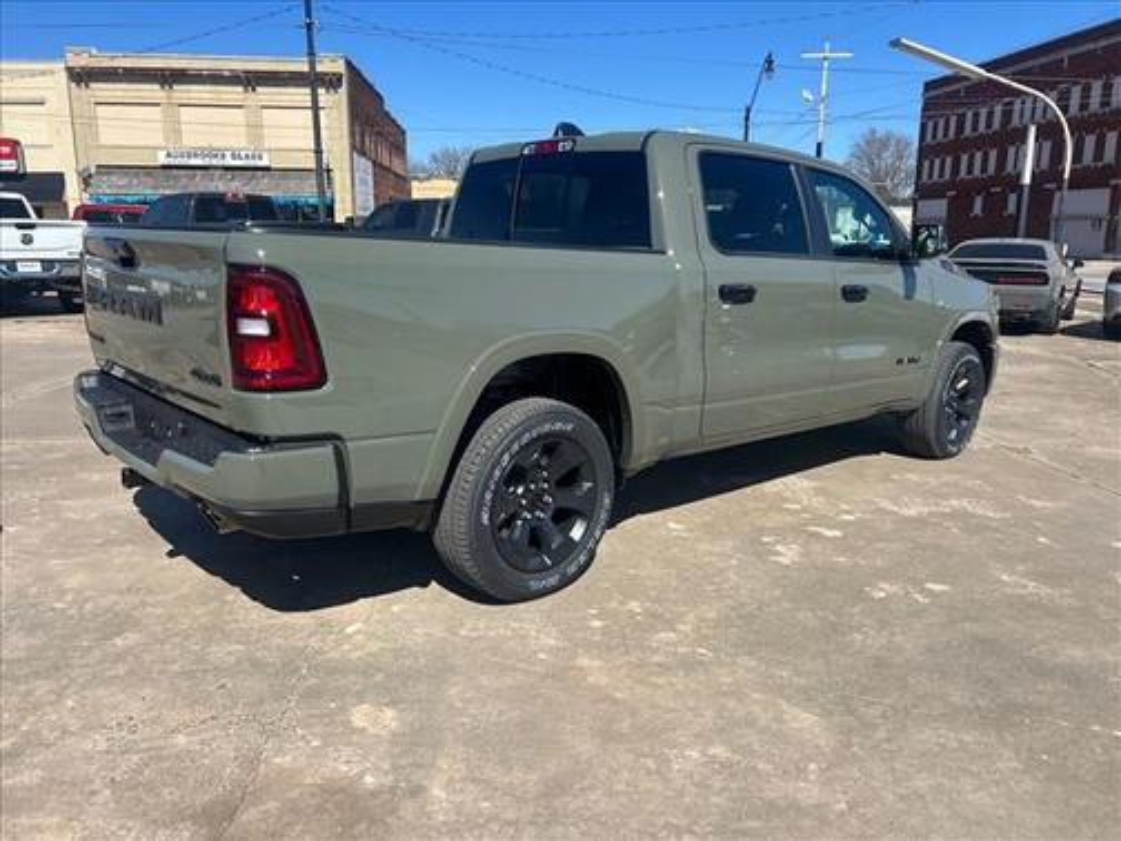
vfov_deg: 53.1
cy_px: 420
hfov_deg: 67.3
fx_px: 842
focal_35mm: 26
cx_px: 560
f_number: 1.5
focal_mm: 5.7
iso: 50
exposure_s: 1/4630
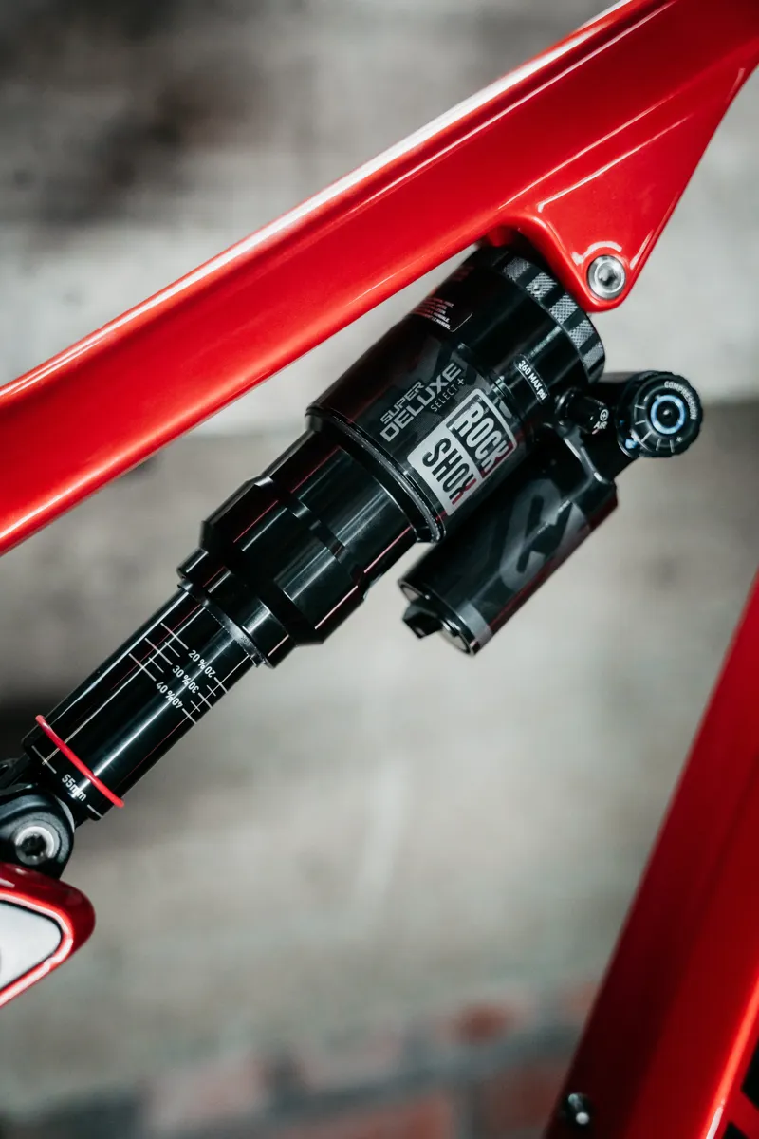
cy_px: 570
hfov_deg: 30.8
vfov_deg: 44.9
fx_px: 1379
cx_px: 380
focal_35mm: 44
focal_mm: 43.6
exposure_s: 1/125
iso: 1600
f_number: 2.8
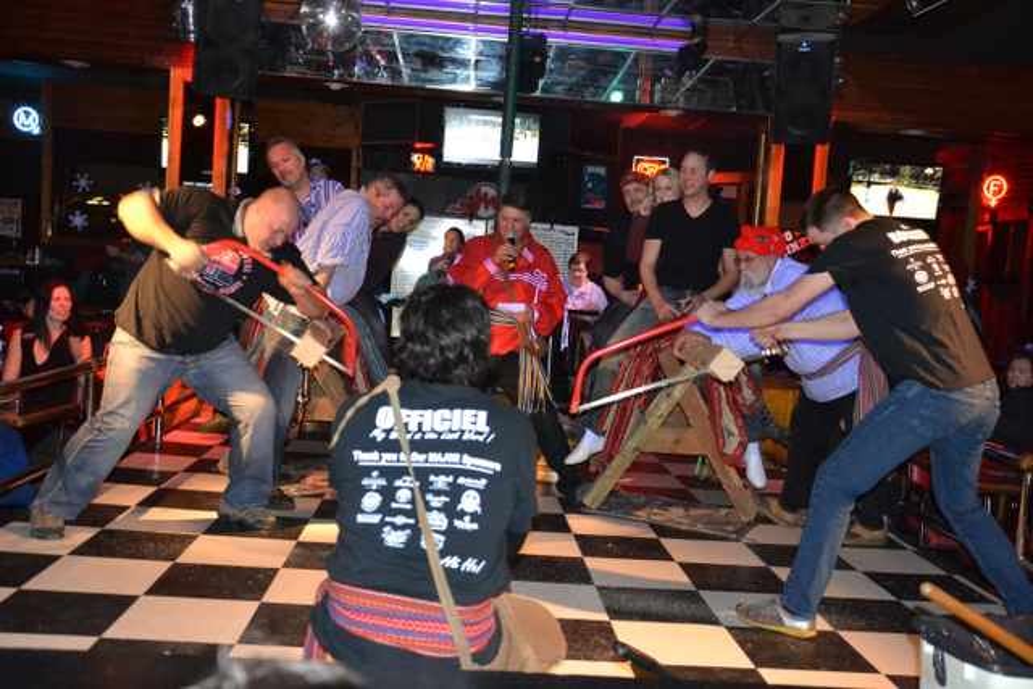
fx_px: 1033
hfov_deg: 53.1
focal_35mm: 36
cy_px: 344
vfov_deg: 36.9
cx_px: 516
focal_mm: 24
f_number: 3.8
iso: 3200
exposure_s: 1/60
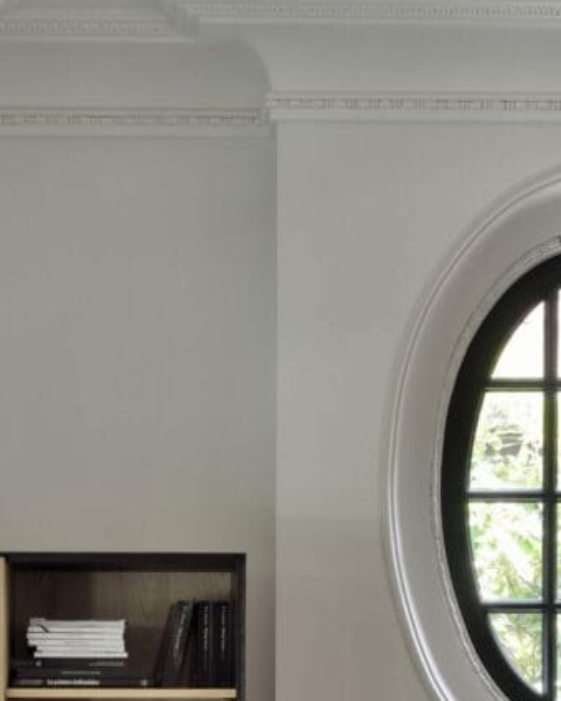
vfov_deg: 16.4
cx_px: 205
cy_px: 797
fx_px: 2345
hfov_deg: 13.6
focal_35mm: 113
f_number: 16
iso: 100
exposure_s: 2
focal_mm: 50
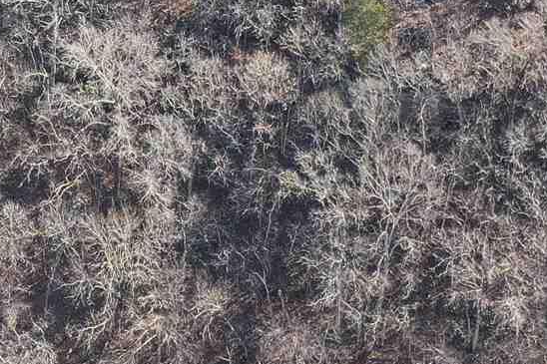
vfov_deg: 8.6
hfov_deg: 13.0
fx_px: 2385
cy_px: -68
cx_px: 128
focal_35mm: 157
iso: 250
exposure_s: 1/30
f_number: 2.8
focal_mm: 10.26
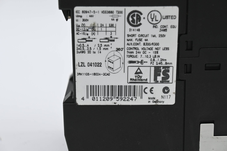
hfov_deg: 28.1
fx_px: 454
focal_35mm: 72
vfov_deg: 18.9
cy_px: 76
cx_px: 114
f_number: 6
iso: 250
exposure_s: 1/80
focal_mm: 48
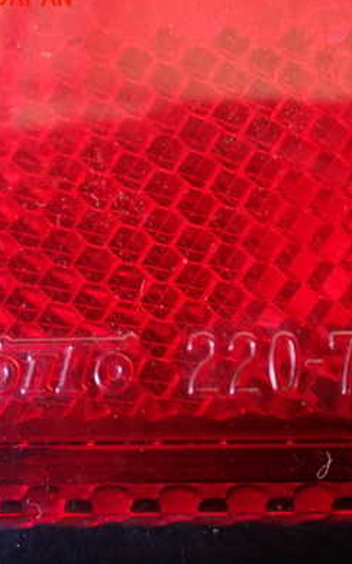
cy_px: 304
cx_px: 243
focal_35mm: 49
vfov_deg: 41.0
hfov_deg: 26.1
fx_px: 752
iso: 800
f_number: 2.3
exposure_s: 1/60
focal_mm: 5.4
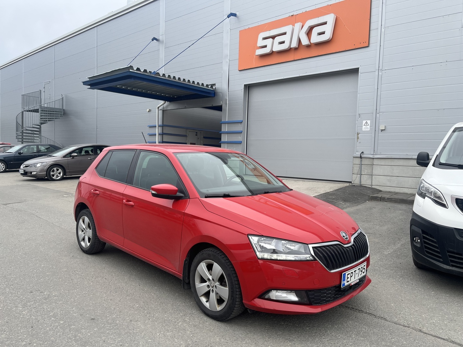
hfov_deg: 67.3
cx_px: 232
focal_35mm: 26
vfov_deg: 53.1
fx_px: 348
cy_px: 174
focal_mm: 5.1
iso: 50
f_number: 1.6
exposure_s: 1/676
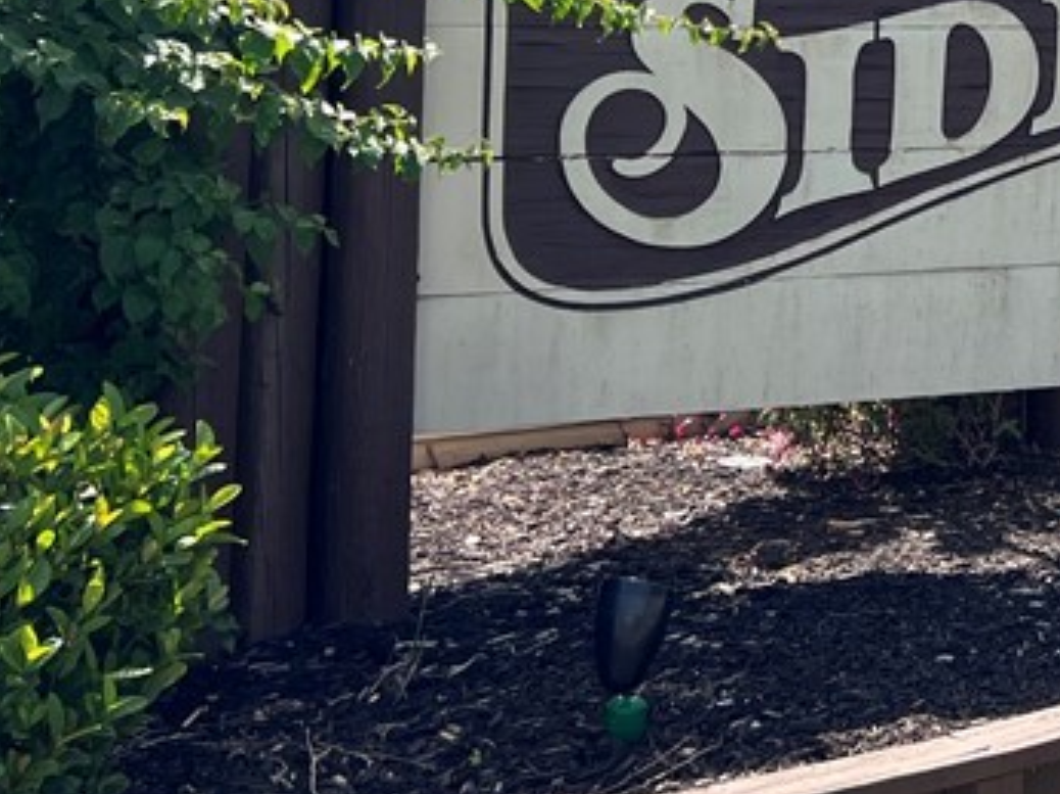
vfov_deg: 18.2
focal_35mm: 77
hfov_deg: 21.9
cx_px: 1498
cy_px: -144
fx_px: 2356
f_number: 1.5
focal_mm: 5.7
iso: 50
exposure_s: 1/2353
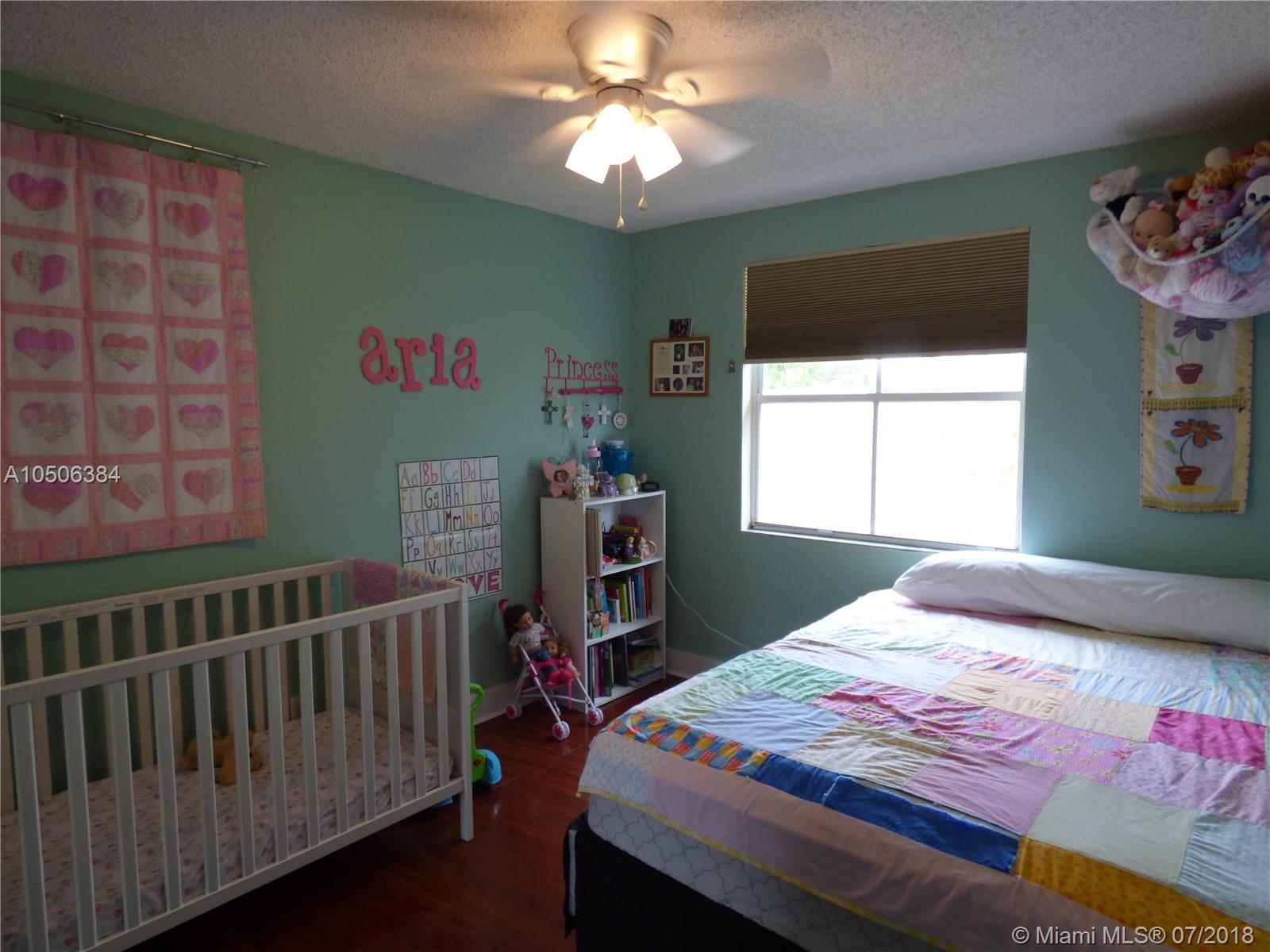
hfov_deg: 81.7
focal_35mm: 20
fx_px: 734
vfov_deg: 66.0
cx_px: 635
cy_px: 476
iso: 125
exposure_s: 1/60
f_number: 2.8
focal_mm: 3.58
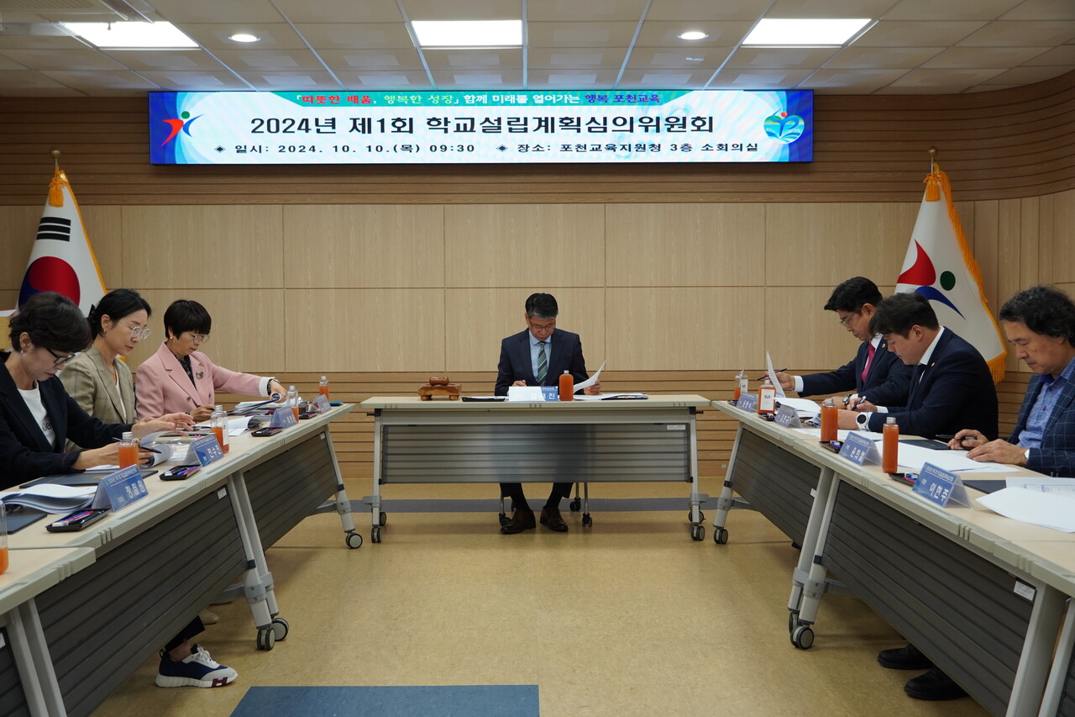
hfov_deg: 47.9
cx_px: 538
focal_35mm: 40
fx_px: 1209
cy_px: 358
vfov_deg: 33.0
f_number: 4.5
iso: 400
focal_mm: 27
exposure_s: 1/160
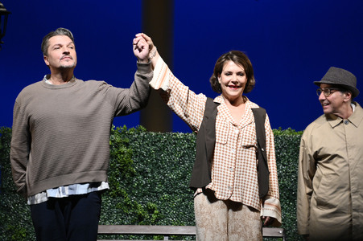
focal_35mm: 210
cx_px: 182
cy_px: 120
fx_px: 2116
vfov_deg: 6.5
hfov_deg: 9.8
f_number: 5.6
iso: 4000
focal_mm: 210
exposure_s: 1/250
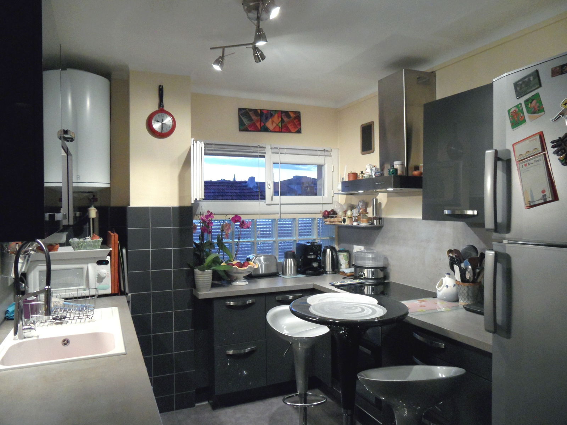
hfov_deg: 71.6
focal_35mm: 24
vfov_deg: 56.8
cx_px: 284
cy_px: 212
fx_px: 393
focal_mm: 3.9
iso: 320
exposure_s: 1/15
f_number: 3.2
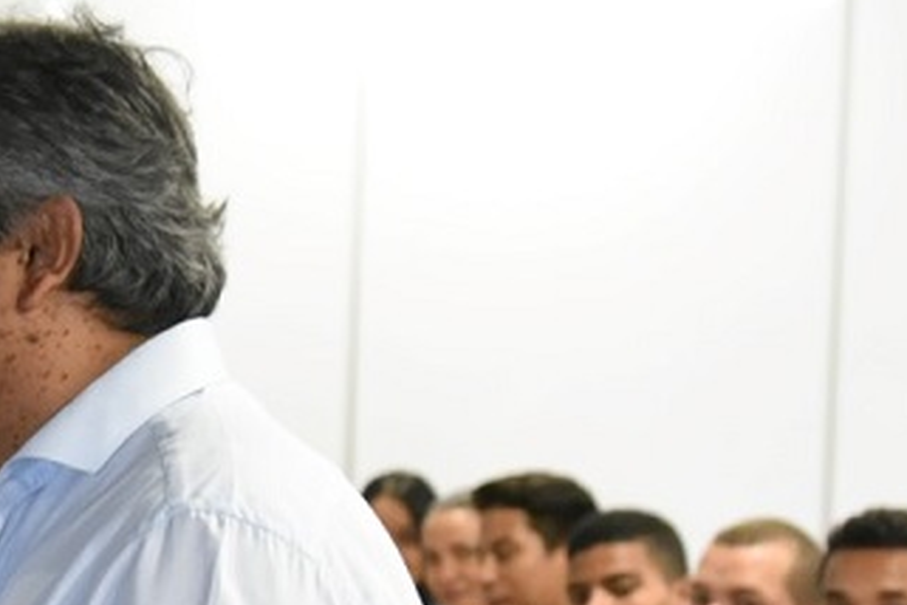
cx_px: -300
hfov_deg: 11.6
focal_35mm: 172
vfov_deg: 8.0
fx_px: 4333
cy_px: 574
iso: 5000
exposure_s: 1/80
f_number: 5
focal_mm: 46
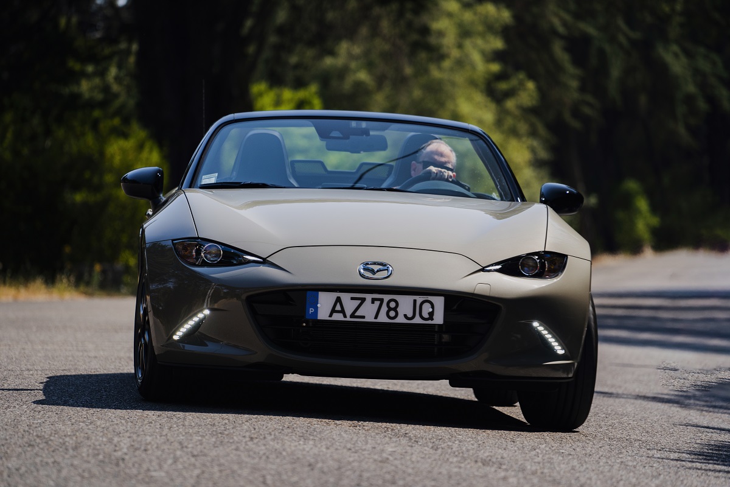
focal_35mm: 200
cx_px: 365
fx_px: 4055
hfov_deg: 10.3
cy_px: 244
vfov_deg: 6.9
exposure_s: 1/500
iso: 250
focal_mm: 200
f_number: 4
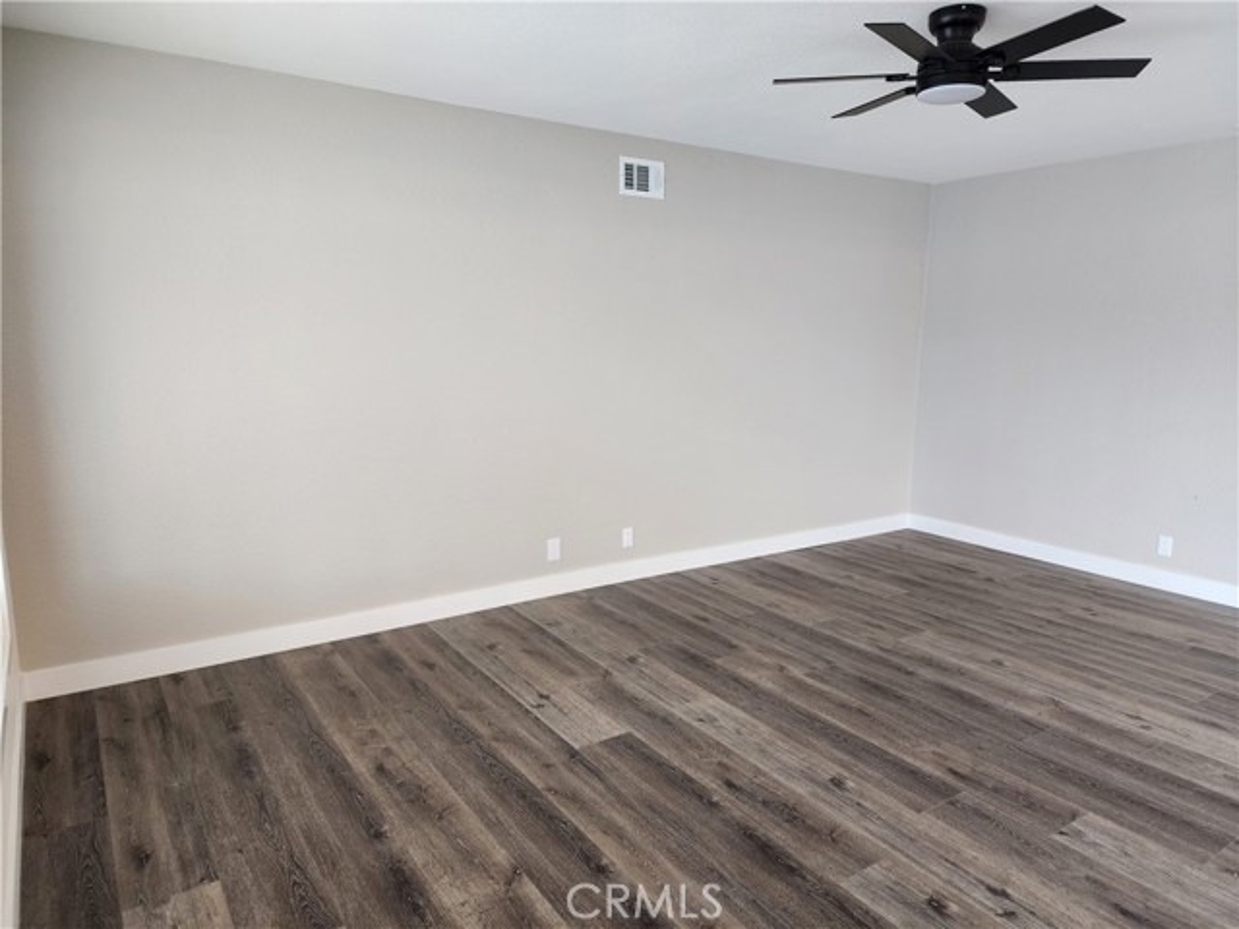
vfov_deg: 58.9
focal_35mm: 23
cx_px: 620
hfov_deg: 73.9
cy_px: 464
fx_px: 823
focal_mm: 6.4
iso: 400
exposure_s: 1/120
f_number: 1.8
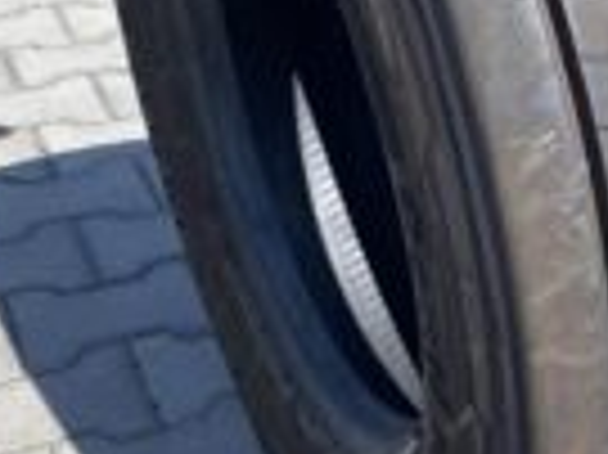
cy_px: 124
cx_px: 617
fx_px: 1457
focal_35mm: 83
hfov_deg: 22.6
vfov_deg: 17.7
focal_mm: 4.25
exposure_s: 1/1779
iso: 32
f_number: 1.8
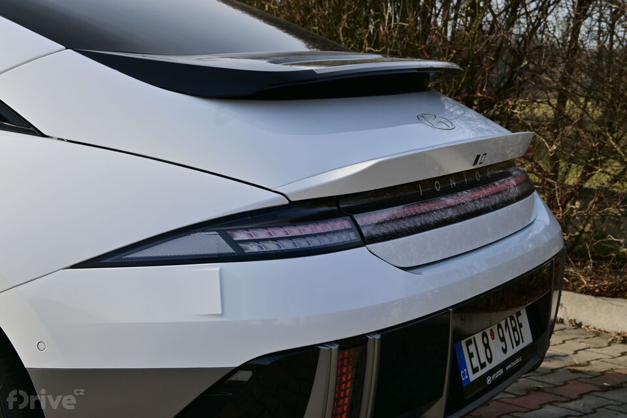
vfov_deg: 18.2
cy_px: 209
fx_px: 1306
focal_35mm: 75
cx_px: 314
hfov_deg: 27.0
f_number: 8
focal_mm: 50
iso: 100
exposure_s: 1/250
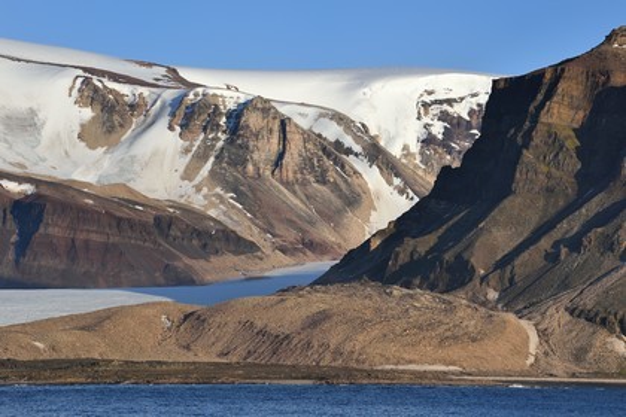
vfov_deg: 6.9
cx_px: 313
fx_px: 3478
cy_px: 208
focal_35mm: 200
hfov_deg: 10.3
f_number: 9
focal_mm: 200
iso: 200
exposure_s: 1/400
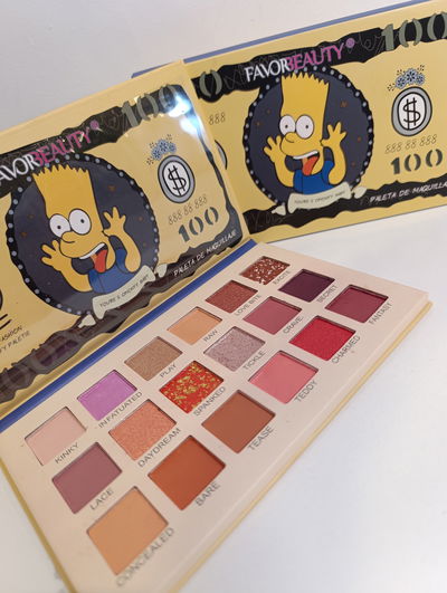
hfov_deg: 59.0
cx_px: 224
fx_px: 395
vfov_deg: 73.8
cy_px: 296
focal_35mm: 23
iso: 500
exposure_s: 1/100
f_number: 1.6
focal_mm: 6.14
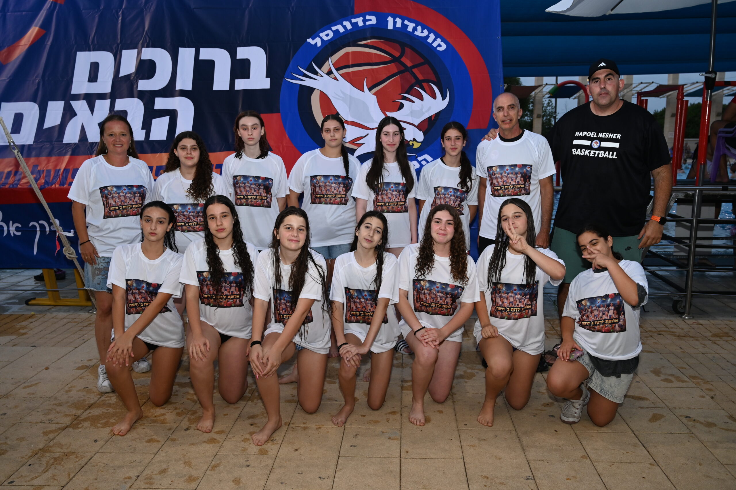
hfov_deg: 61.1
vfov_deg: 42.9
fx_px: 623
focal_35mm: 30
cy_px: 245
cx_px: 368
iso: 640
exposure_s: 1/200
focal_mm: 30.5
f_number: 4.5
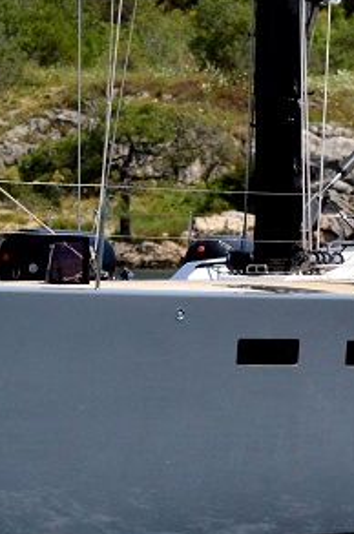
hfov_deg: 3.8
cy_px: 15
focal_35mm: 358
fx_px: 5305
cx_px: 78
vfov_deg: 5.8
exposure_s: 1/8000
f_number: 4.5
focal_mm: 70
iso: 800
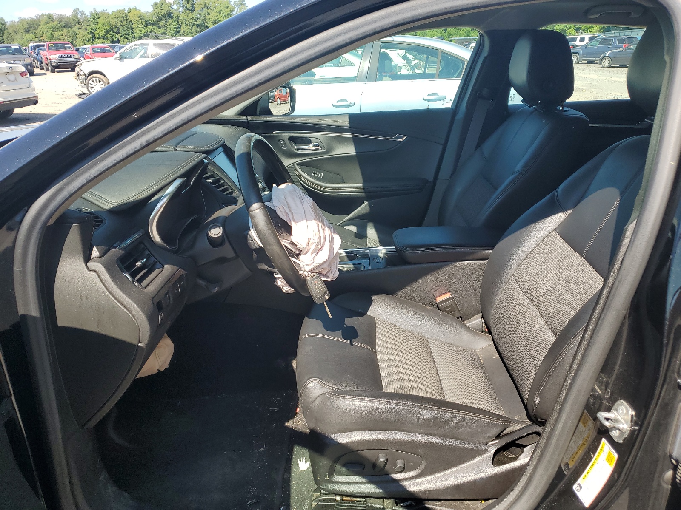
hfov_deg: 67.3
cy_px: 255
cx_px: 340
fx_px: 511
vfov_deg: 53.1
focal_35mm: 26
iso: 50
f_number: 1.5
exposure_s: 1/1000
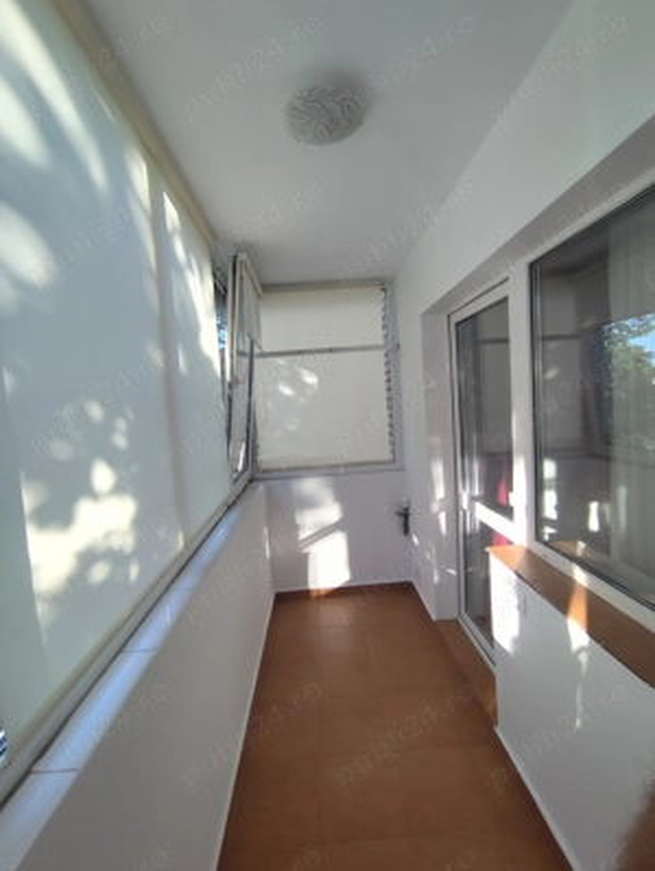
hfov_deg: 78.2
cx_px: 328
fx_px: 403
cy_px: 436
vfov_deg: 94.4
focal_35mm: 16
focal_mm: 1.65
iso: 50
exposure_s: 1/172
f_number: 2.2
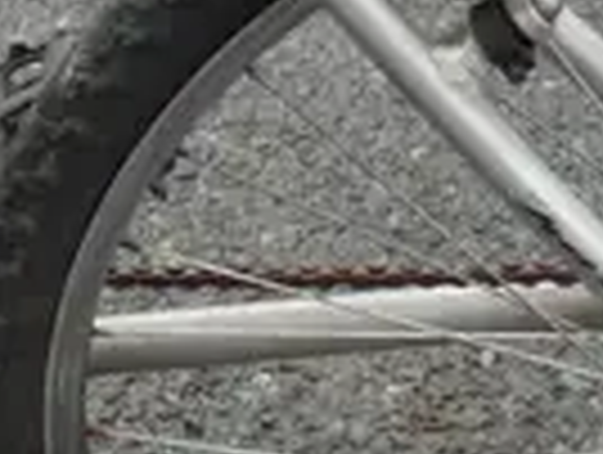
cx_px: -387
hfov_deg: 7.9
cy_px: -169
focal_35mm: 244
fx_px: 4258
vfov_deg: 6.1
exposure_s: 1/125
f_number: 3.6
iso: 200
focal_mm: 16
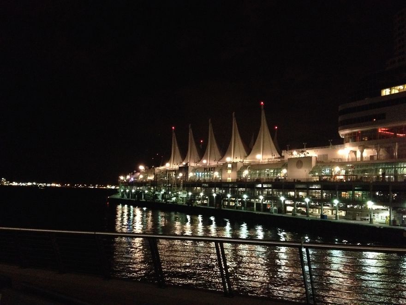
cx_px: 203
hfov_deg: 52.6
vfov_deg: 40.7
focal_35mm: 35
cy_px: 152
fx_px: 411
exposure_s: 1/15
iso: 800
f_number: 2.4
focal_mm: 4.28
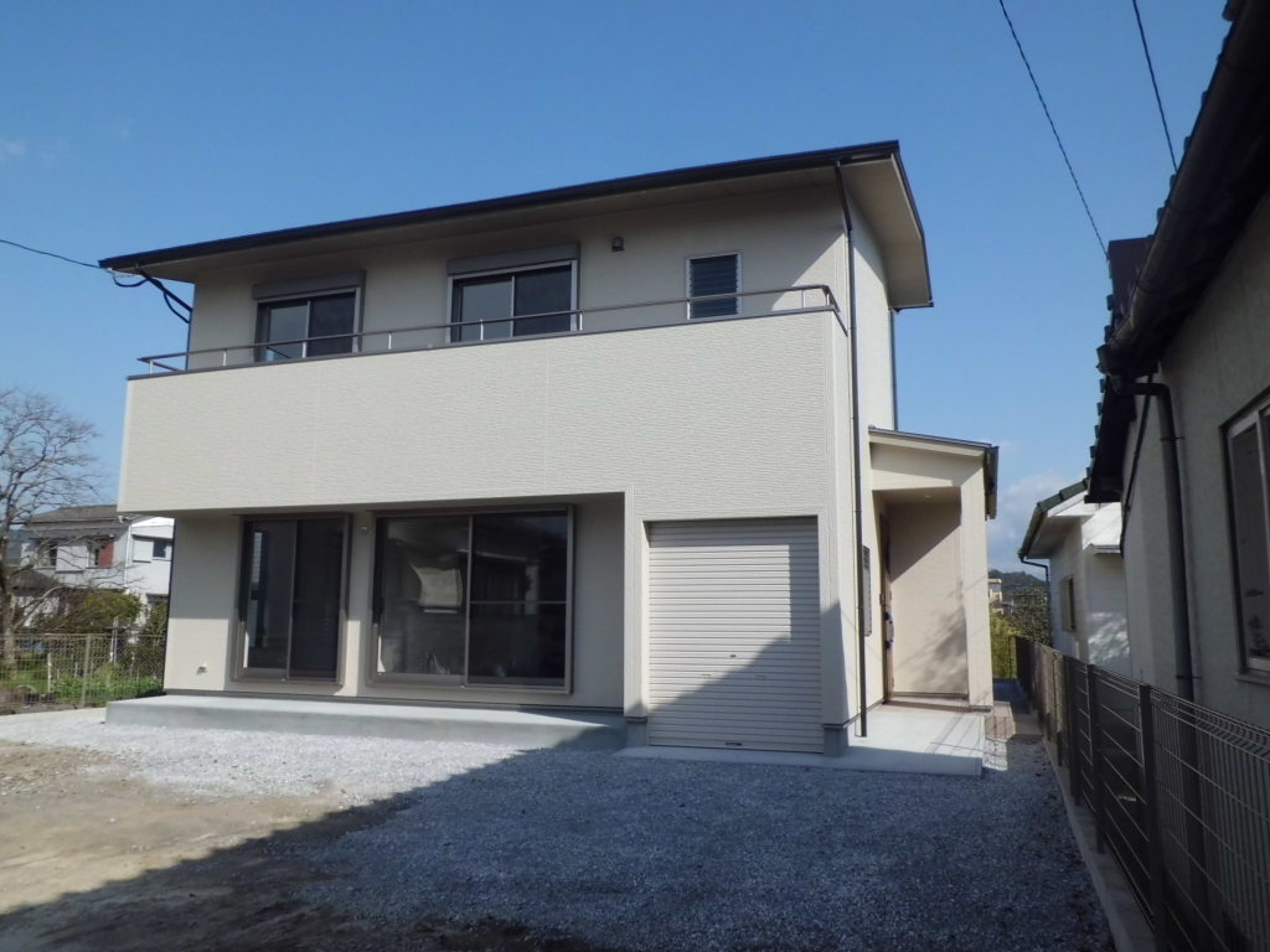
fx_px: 954
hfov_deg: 67.3
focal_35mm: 26
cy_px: 476
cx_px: 635
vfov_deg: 53.1
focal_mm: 4.7
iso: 64
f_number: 7.9
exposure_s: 1/200
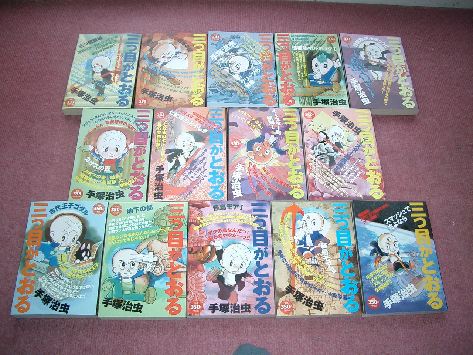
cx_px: 236
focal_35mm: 35
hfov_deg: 52.6
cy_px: 178
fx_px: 478
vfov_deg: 40.7
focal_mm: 5.8
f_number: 2.6
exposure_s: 1/40
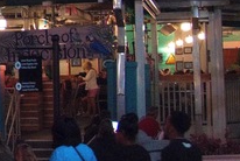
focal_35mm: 149
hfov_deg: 12.4
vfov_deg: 9.2
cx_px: -212
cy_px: 7
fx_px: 995
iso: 2500
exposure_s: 1/50
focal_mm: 24
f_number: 4
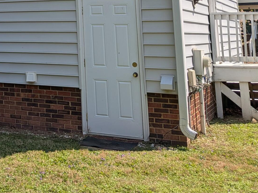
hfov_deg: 26.8
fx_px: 492
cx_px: -33
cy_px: -69
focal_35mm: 66
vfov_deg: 20.1
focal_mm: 4.53
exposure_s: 1/1350
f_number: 1.7
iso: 31
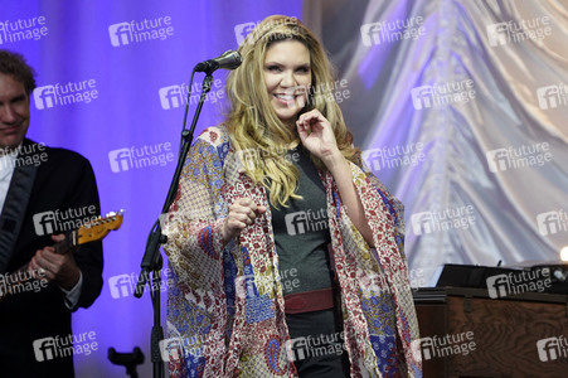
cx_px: 284
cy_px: 189
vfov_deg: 2.3
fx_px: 9459
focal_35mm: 600
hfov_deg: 3.4
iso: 2500
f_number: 6.3
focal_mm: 600
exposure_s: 1/320
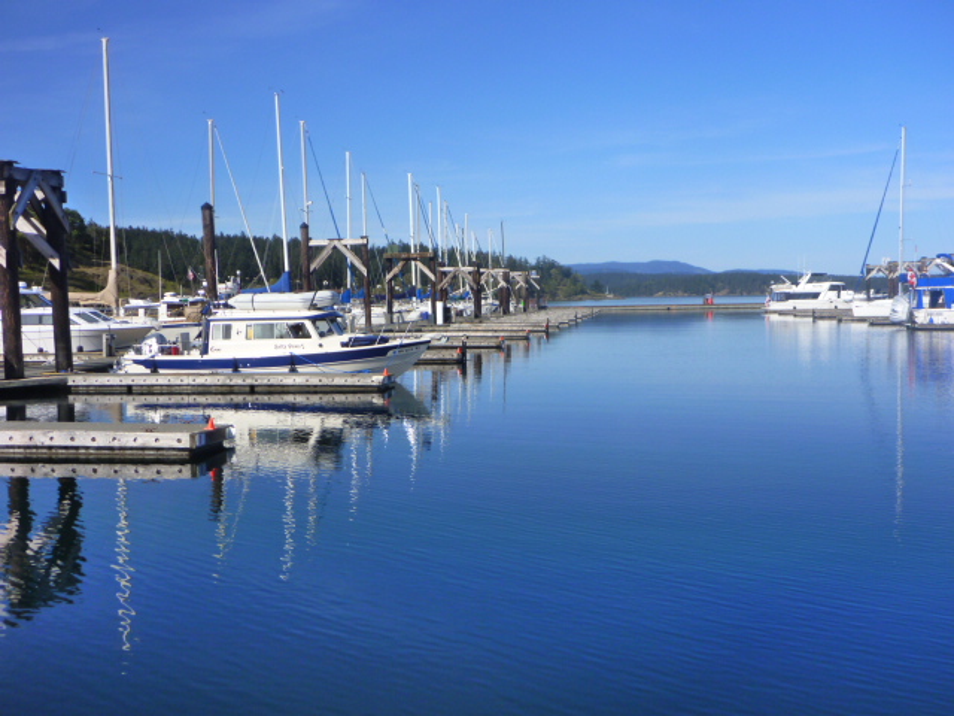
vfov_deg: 39.7
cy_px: 358
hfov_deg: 51.4
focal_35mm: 36
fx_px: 992
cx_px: 477
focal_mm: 6.4
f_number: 3.9
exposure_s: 1/800
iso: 200
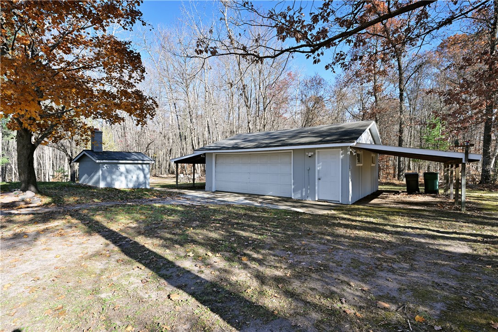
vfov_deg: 70.4
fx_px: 235
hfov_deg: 93.3
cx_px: 249
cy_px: 166
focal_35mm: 17
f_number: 5.6
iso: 200
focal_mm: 17
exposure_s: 1/250
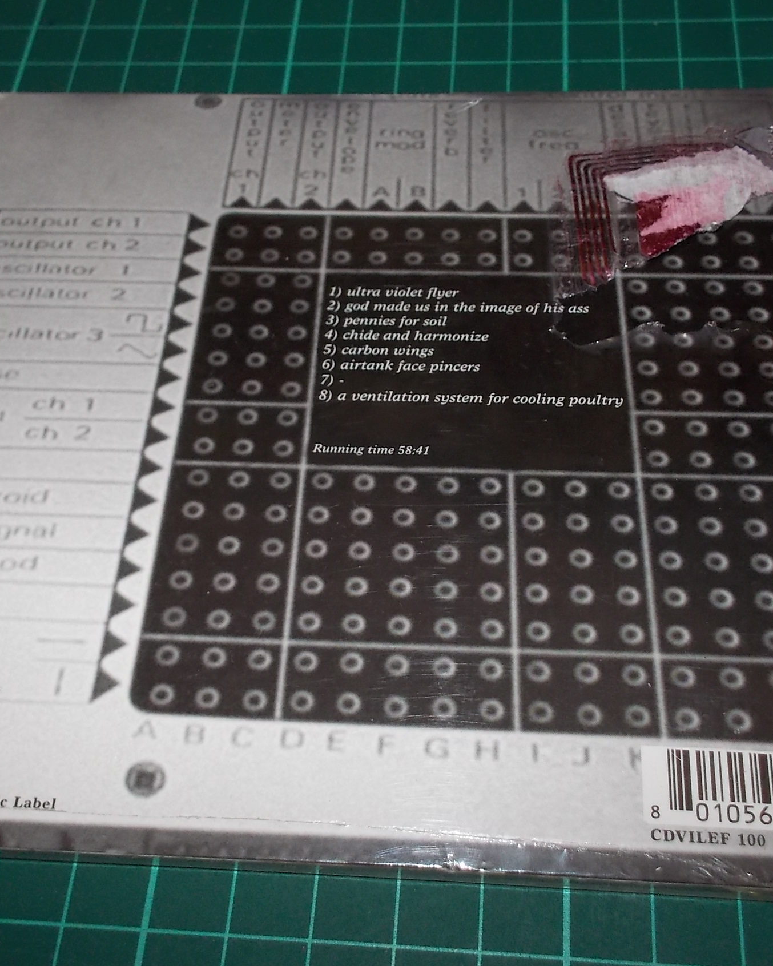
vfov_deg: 47.9
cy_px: 485
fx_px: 1087
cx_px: 397
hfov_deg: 39.2
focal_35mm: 38
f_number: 3.3
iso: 200
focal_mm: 4.1
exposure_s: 1/30
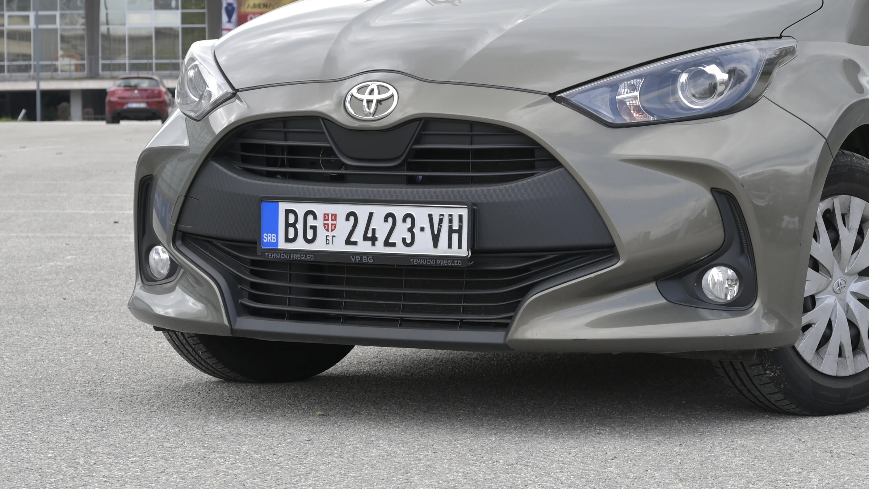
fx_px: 2489
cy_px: 88
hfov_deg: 19.7
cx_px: 658
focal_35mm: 108
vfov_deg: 11.2
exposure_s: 1/80
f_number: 6.3
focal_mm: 48
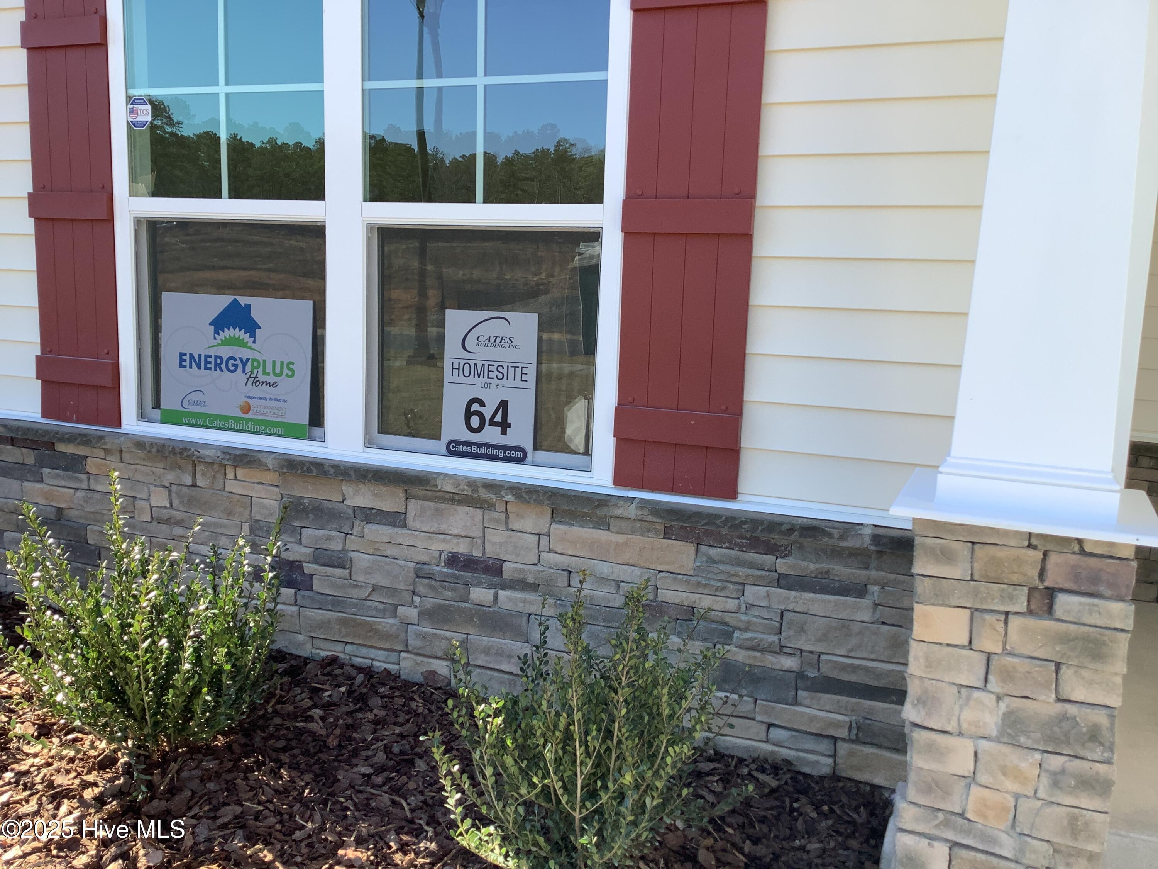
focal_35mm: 31
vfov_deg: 45.4
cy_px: 434
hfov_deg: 58.4
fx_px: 1037
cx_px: 579
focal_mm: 3.3
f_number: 2.4
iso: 25
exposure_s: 1/342
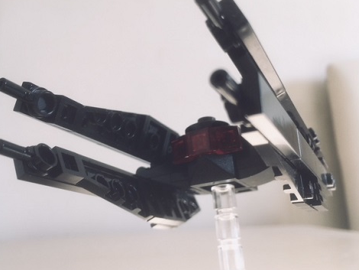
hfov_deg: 56.7
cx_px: 165
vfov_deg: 44.2
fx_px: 332
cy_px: 132
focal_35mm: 32
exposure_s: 1/50
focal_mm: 4.15
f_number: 2.2
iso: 25
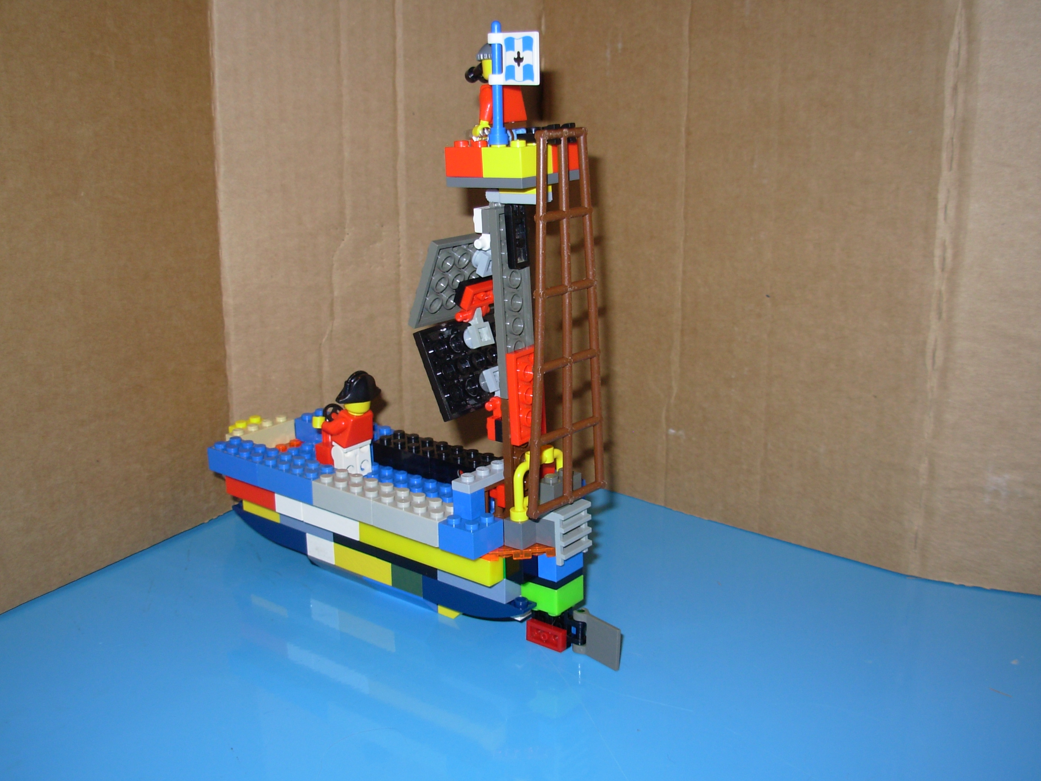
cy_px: 390
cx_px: 520
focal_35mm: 38
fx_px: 1143
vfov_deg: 37.7
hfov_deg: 49.0
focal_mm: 6.3
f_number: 2.9
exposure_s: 1/32
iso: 50
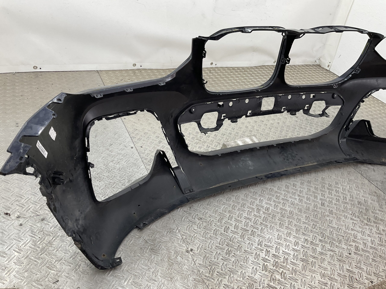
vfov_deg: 48.2
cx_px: 193
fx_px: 323
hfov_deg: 61.7
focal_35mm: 29
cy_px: 144
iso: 32
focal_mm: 3
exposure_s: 1/100
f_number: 1.8
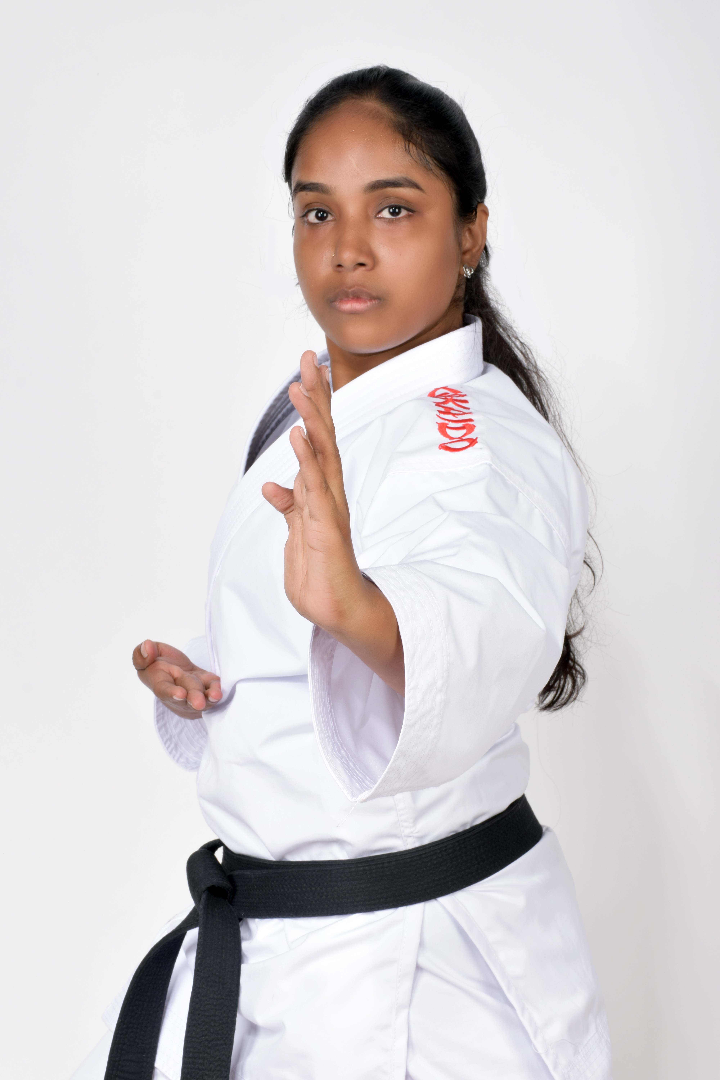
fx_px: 2700
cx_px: 360
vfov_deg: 22.6
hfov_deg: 15.2
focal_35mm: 90
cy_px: 540
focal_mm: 60
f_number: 16
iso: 100
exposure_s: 1/125
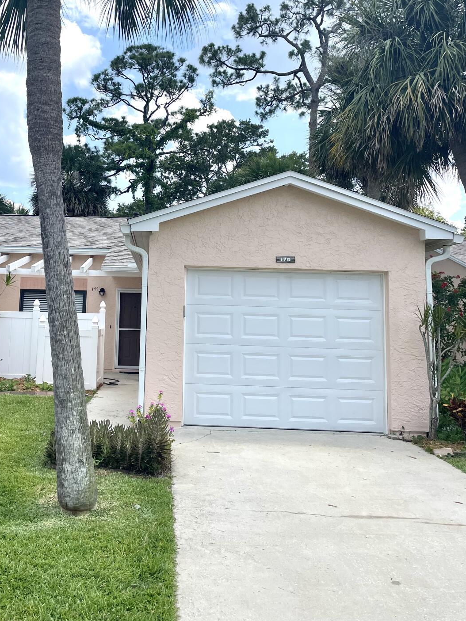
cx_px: 149
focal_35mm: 37
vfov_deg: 49.8
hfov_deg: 38.2
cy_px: 244
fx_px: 664
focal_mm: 4.2
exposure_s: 1/3610
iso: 32
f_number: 1.6
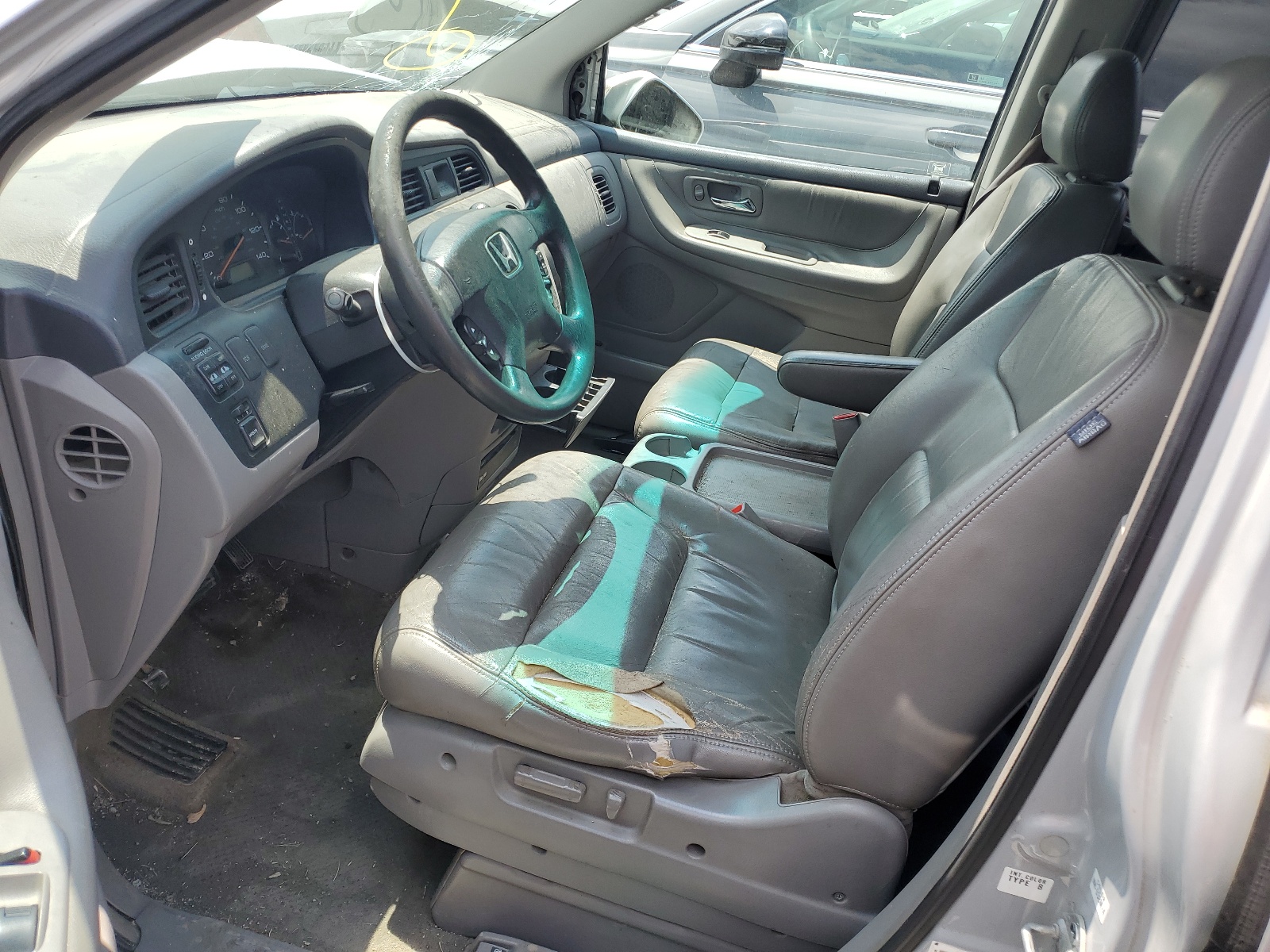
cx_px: 635
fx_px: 954
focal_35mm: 26
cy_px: 476
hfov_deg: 67.3
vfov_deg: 53.1
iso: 50
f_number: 1.5
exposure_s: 1/833
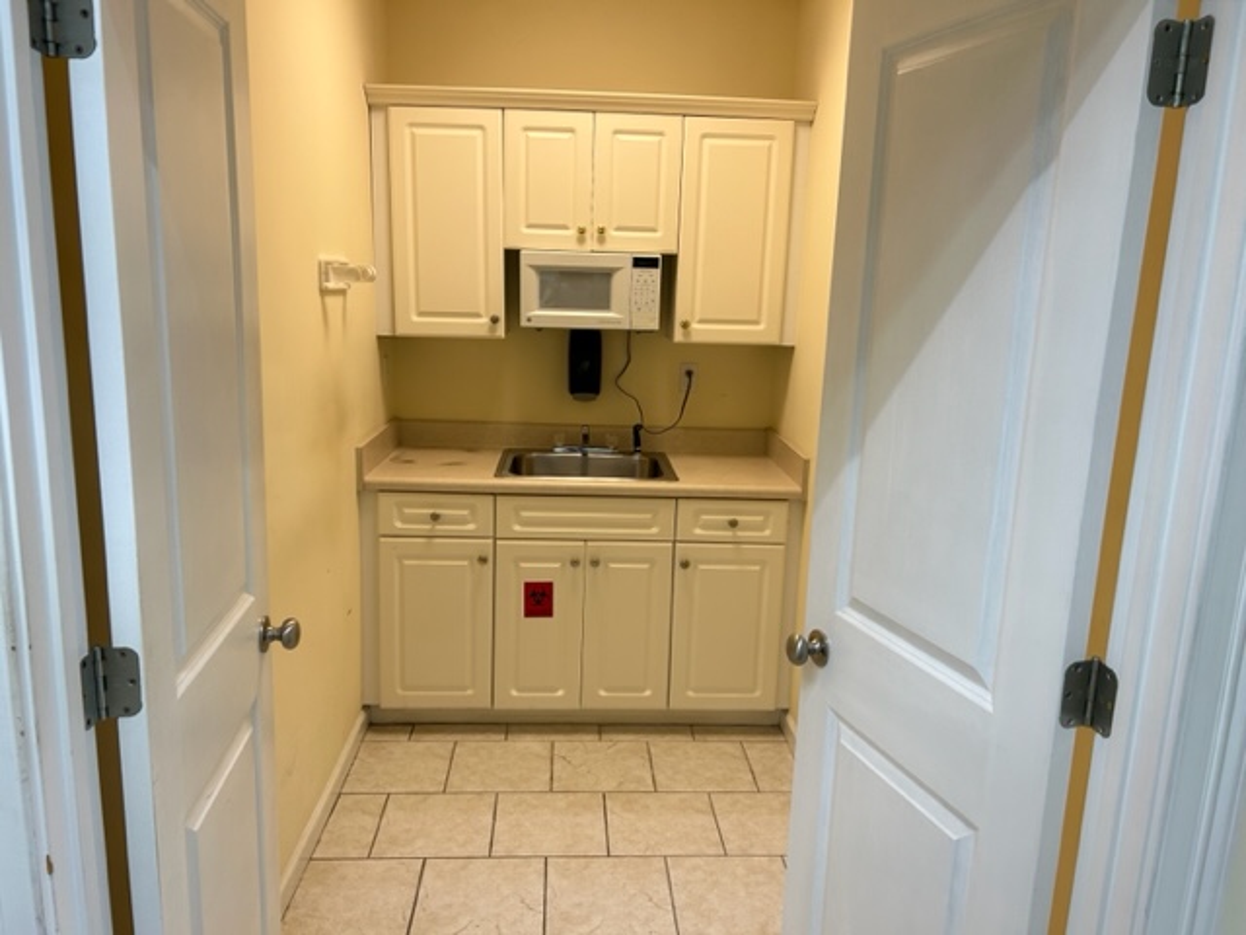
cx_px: 623
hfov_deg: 67.3
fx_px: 936
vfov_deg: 53.1
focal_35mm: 26
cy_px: 468
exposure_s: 1/120
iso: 80
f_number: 1.5
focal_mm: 5.7
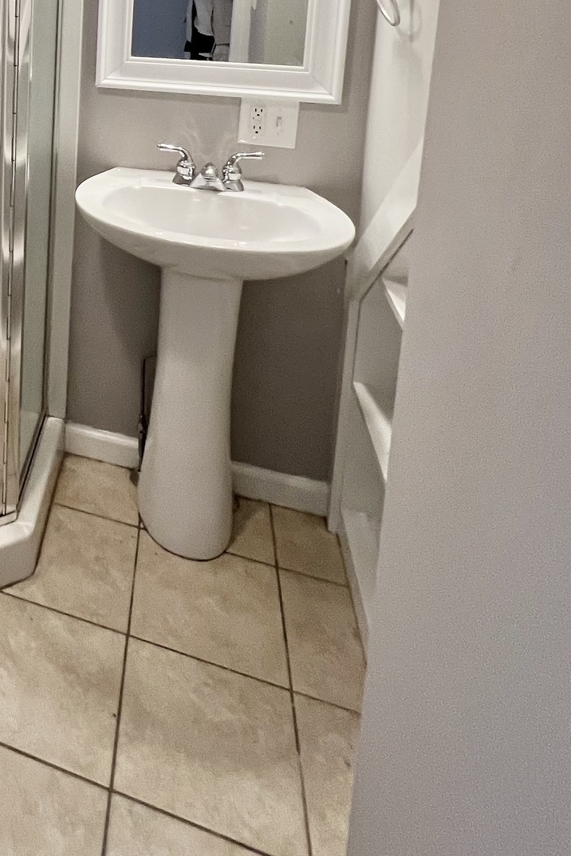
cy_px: 53
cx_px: -99
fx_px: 690
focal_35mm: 29
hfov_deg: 36.0
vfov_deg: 53.7
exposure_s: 1/60
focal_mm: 1.57
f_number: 1.8
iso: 250
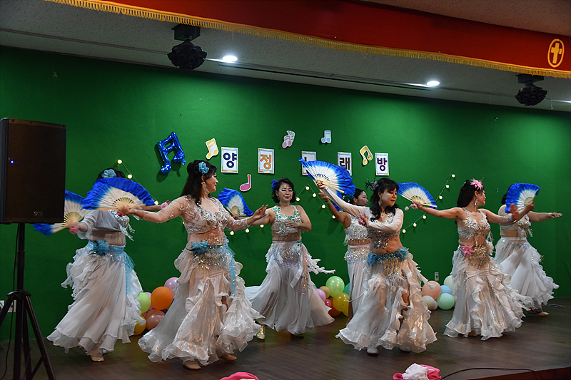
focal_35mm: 42
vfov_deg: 31.9
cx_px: 286
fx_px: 666
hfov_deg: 46.4
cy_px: 190
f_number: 4.5
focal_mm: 42
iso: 2000
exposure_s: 1/125
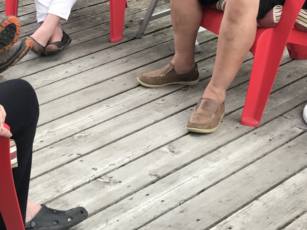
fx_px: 754
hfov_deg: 22.9
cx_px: 105
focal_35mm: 85
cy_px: -31
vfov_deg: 16.8
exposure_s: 1/120
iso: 32
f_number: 1.8
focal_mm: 3.99
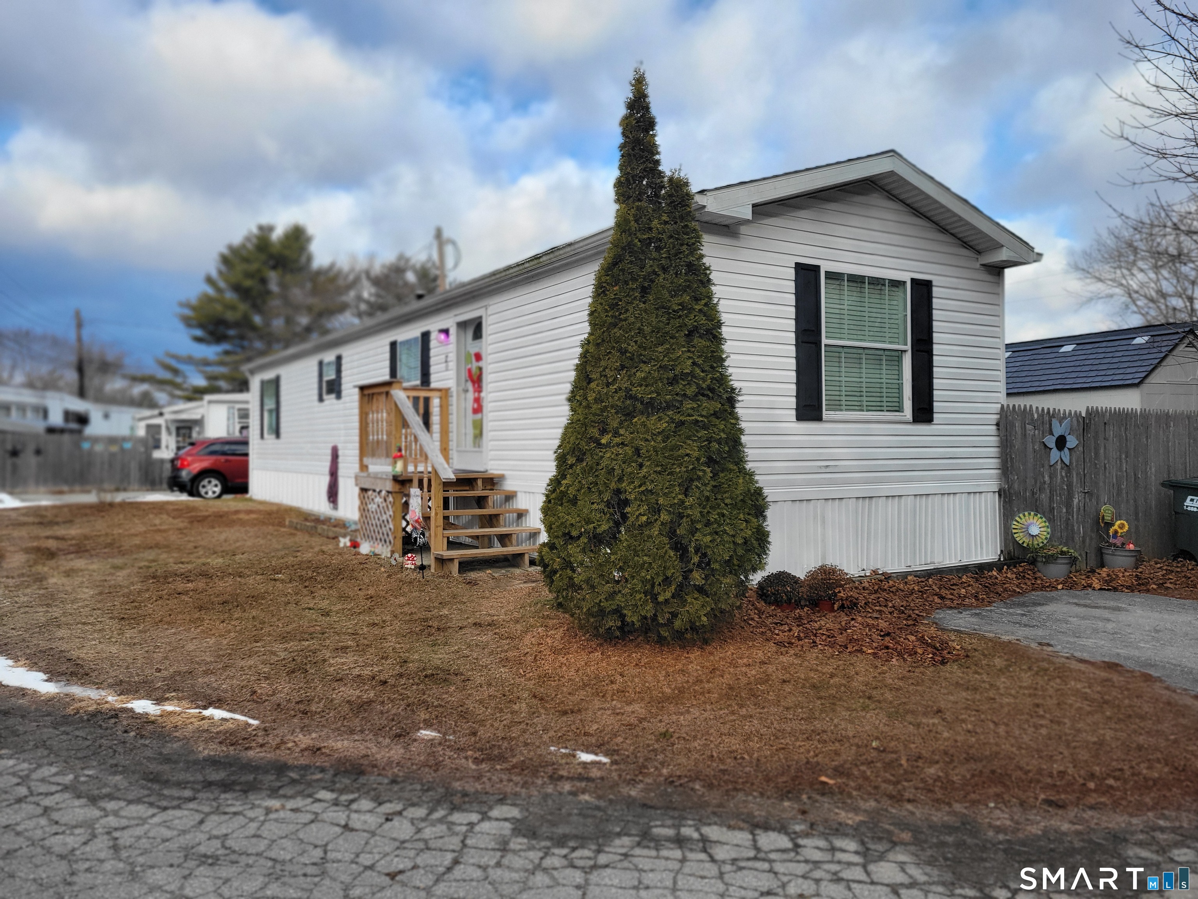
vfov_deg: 53.1
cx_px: 599
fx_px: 900
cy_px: 450
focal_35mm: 26
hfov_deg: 67.3
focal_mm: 5.4
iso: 40
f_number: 1.8
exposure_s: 1/1186
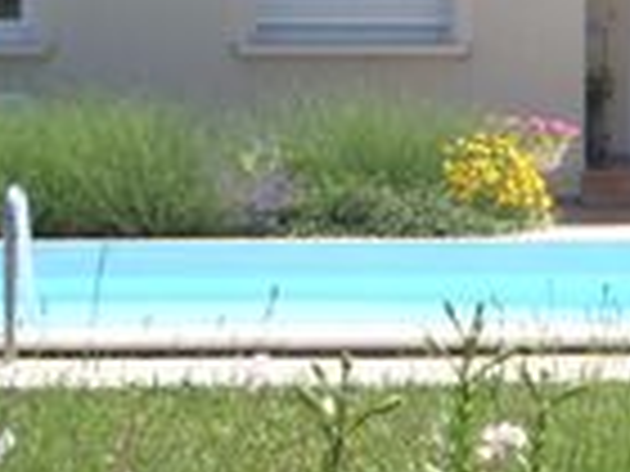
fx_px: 2730
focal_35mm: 150
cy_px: 211
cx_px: 850
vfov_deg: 9.9
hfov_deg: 12.7
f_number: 4.3
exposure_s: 1/400
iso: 80
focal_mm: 5.8
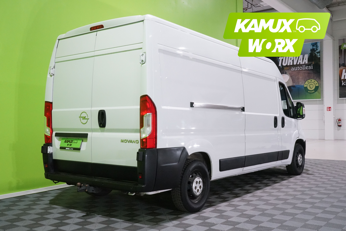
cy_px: 116
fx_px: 356
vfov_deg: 35.9
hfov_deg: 51.9
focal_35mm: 37
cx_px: 173
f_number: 22
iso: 6400
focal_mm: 37
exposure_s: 1/20
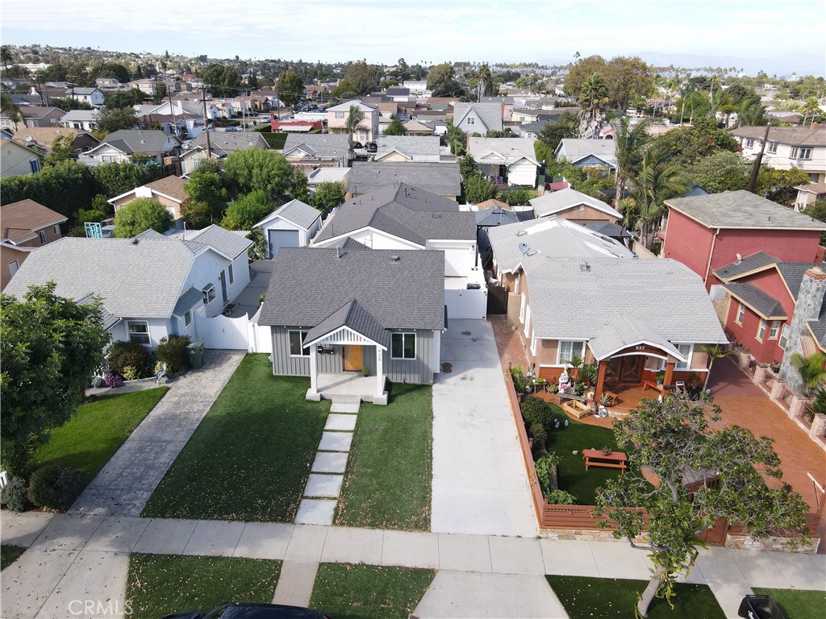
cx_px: 413
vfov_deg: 56.8
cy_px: 310
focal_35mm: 24
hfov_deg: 71.6
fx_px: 573
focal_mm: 4.5
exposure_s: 1/20
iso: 100
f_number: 2.8
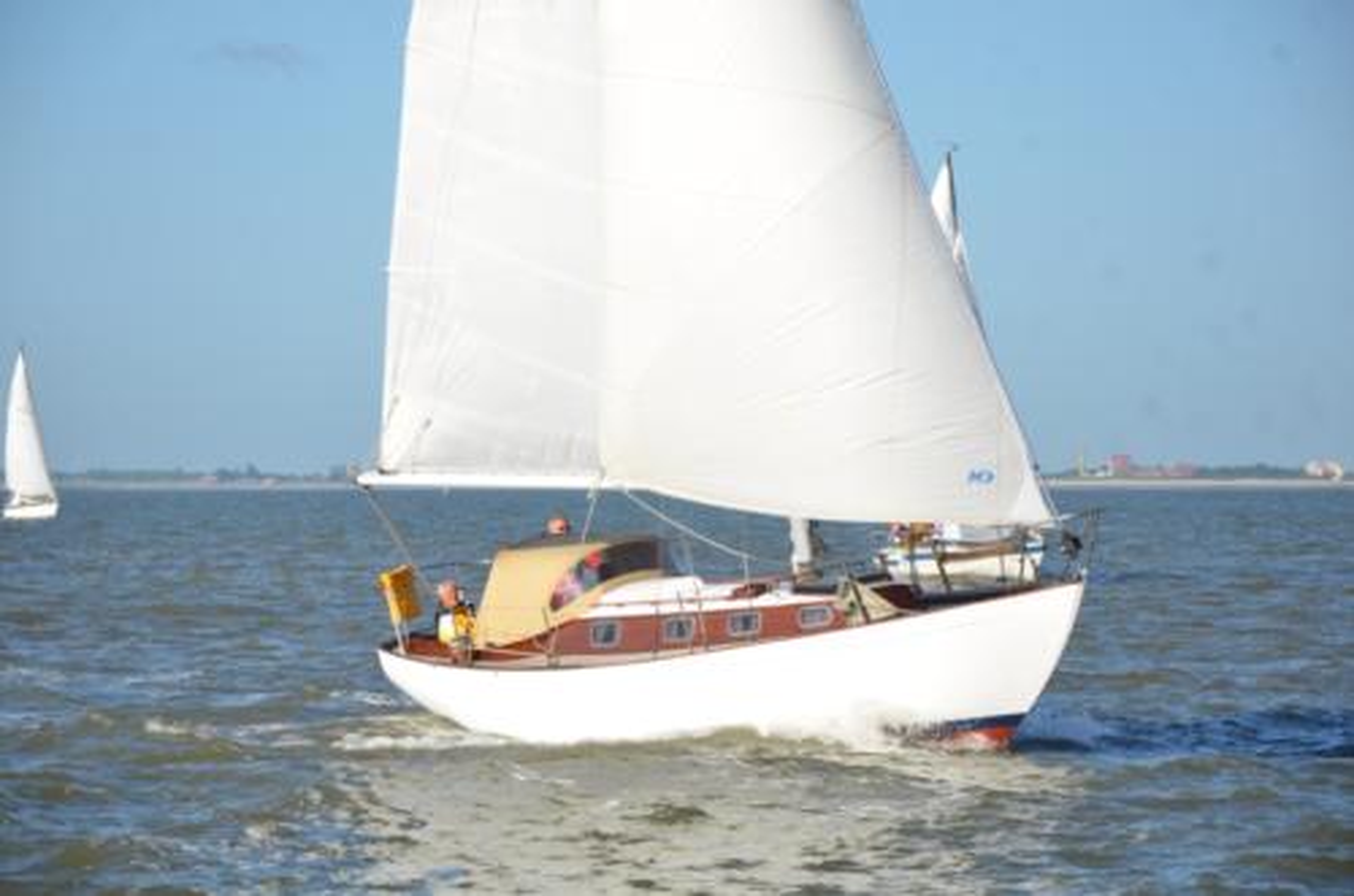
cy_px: 448
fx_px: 5911
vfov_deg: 8.7
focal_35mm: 158
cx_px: 677
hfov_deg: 13.1
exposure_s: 1/320
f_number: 9
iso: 100
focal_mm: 105
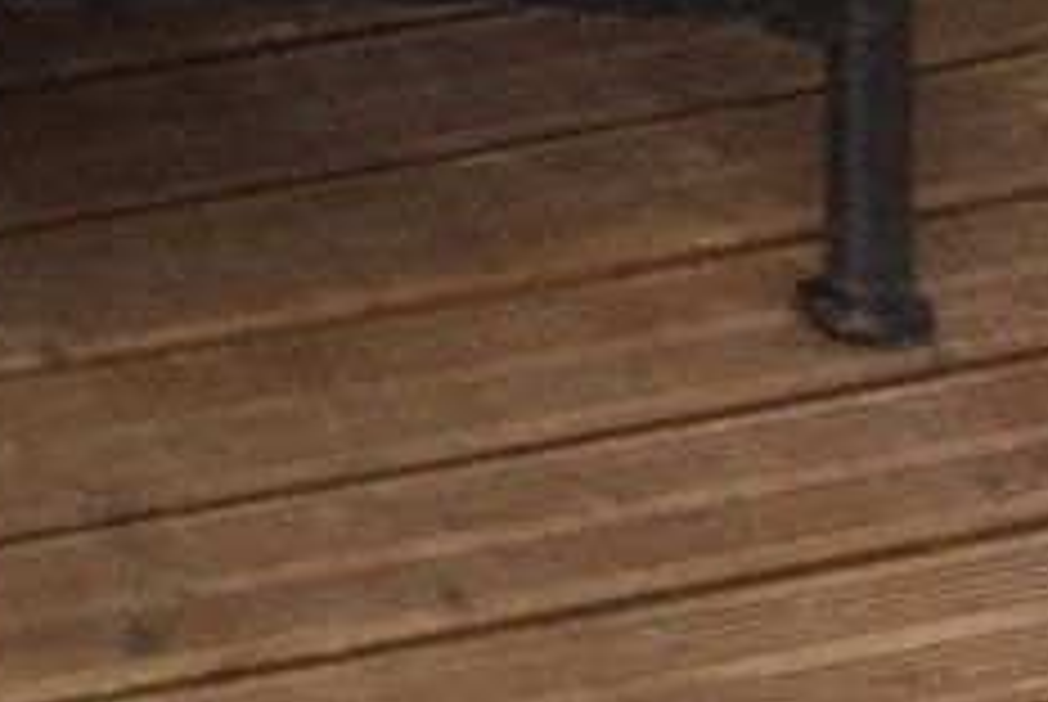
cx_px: -2011
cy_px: -1562
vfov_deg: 5.7
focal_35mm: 221
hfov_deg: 8.1
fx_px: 6442
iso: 32
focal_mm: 3.3
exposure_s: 1/100
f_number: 2.4
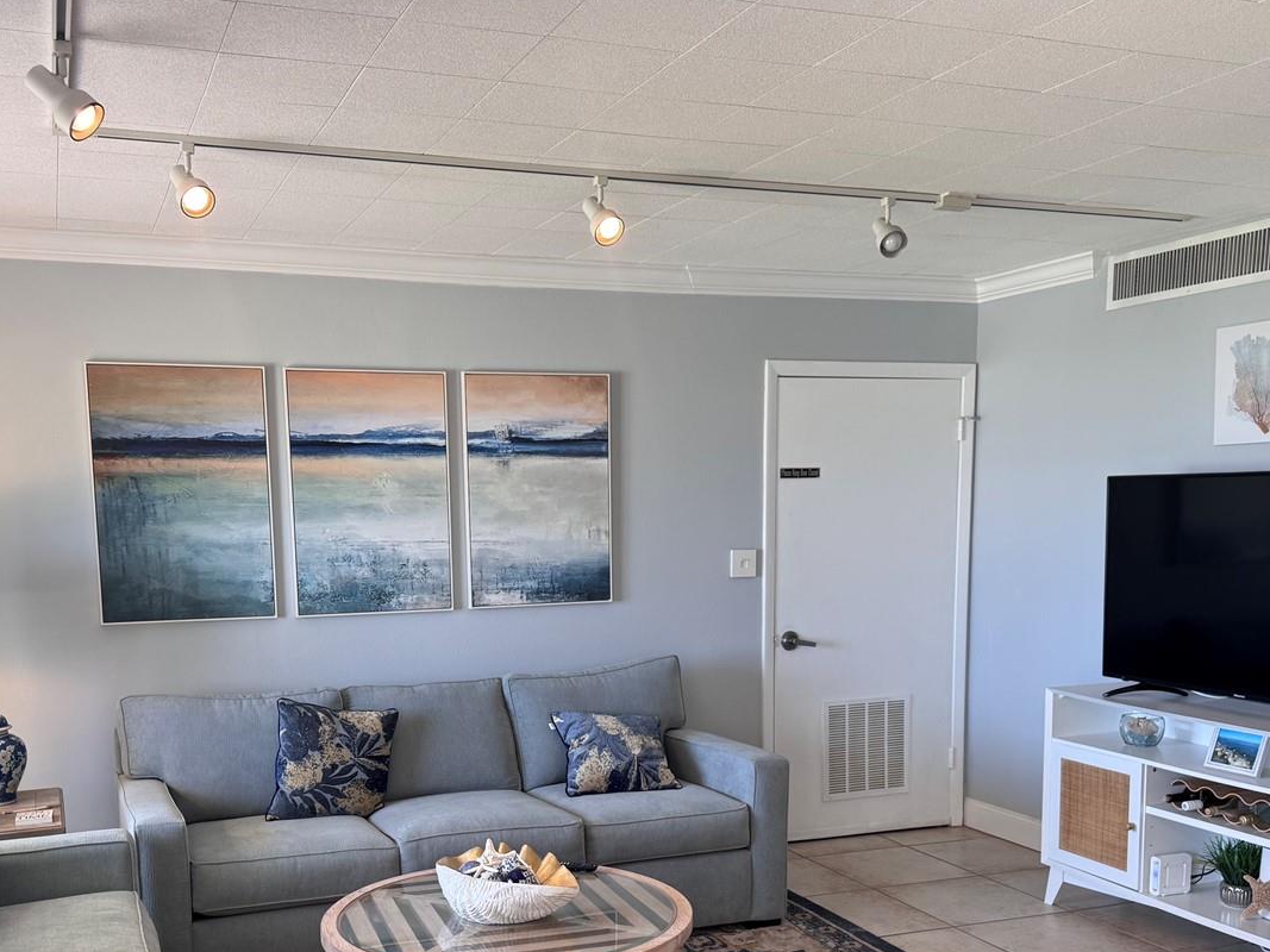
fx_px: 1321
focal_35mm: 36
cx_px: 565
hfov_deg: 51.3
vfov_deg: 39.0
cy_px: 669
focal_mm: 6.76
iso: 100
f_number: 1.78
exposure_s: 1/120
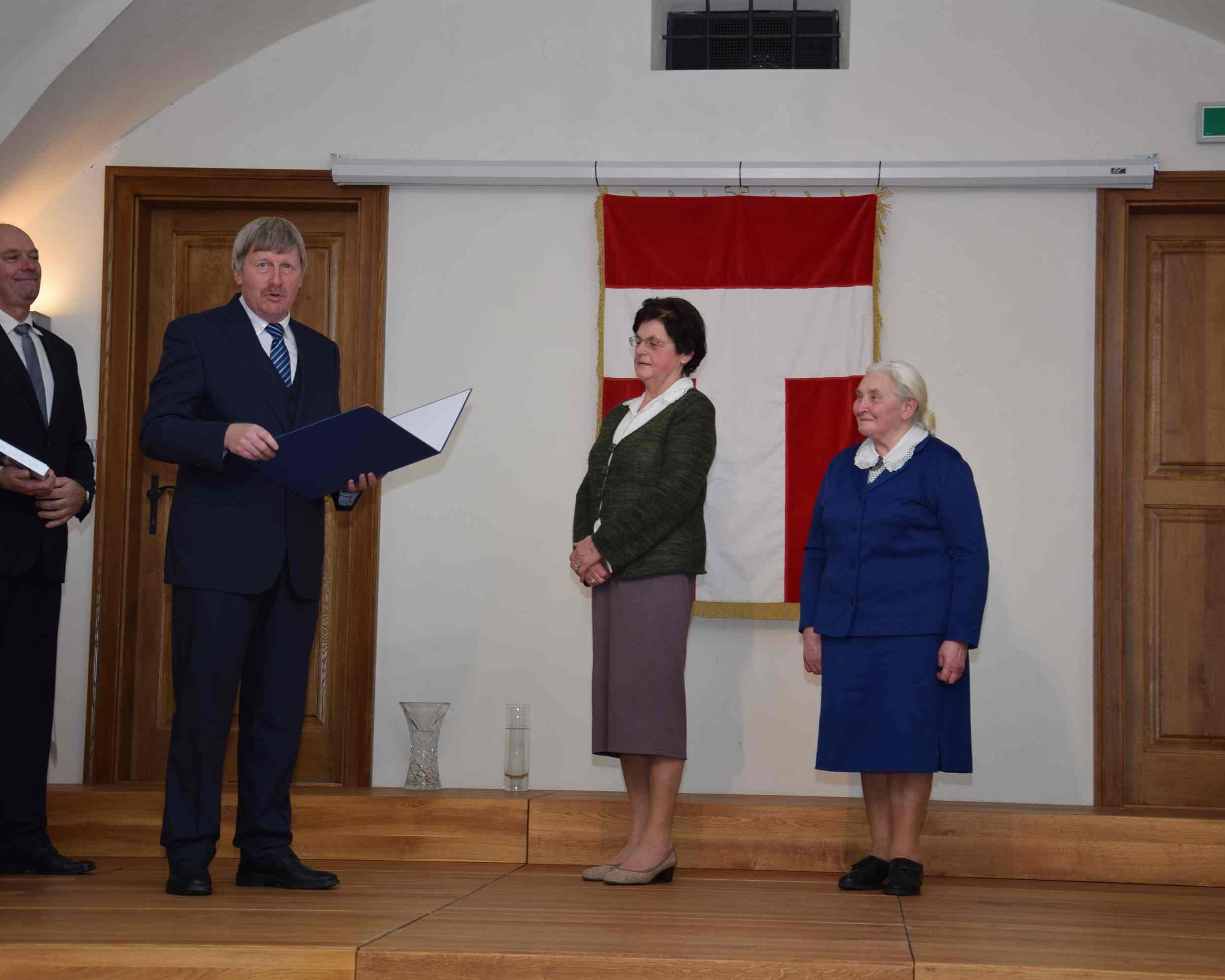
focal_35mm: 68
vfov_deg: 22.5
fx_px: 2465
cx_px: 652
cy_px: 492
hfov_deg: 27.9
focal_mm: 40
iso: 400
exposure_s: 1/80
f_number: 4.5
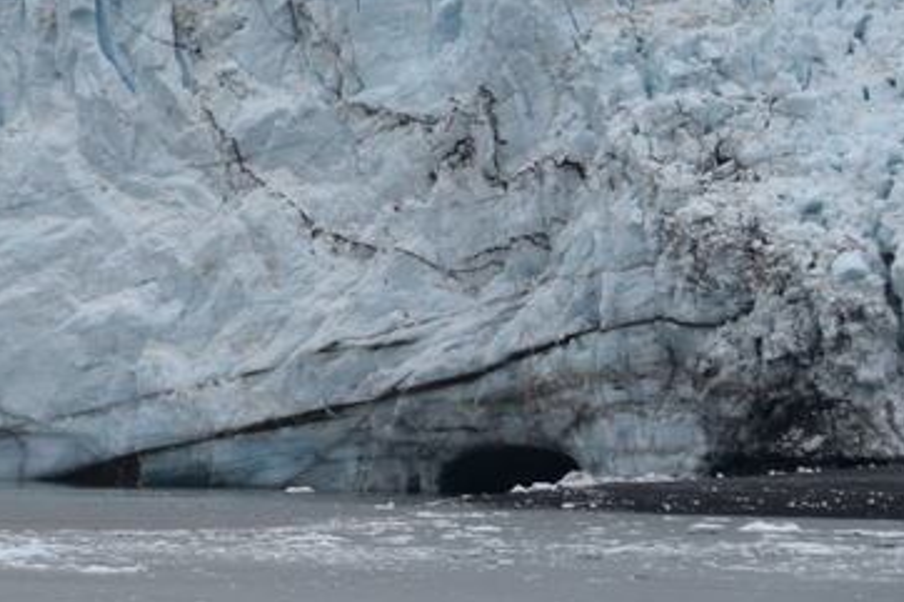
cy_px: -360
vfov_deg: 3.9
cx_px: -584
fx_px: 8885
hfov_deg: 5.7
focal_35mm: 354
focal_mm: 100
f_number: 6.3
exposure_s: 1/200
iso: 100
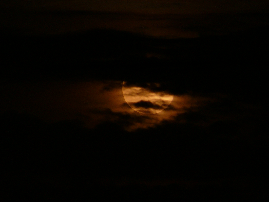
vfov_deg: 2.0
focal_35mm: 748
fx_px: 5813
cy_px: 101
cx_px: 134
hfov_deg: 2.7
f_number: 3.7
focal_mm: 88.8
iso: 100
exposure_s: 1
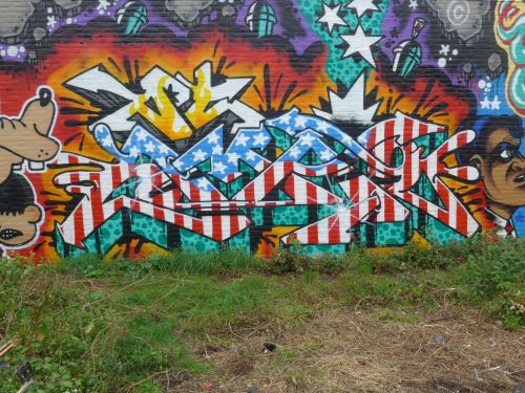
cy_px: 196
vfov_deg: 49.7
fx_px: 425
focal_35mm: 28
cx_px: 262
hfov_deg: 63.4
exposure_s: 1/80
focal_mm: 6
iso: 80
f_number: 7.1
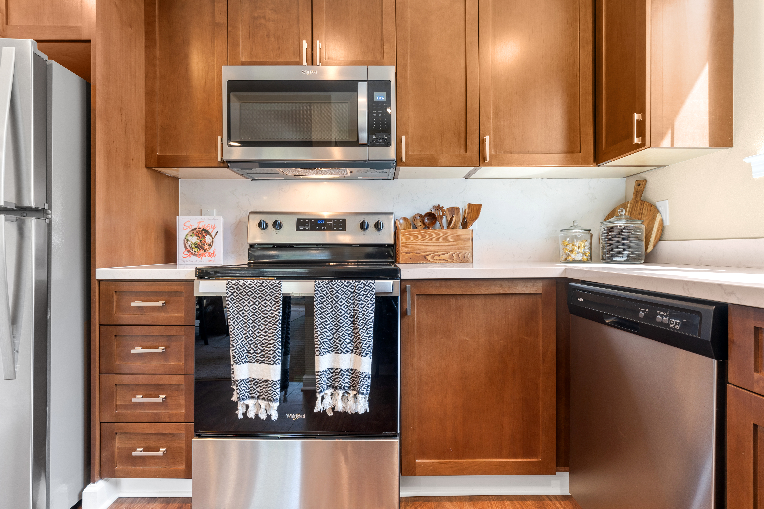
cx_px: 382
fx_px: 382
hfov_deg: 90.0
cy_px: 254
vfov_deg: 67.4
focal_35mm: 18
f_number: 8
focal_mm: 18
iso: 200
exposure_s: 1/2
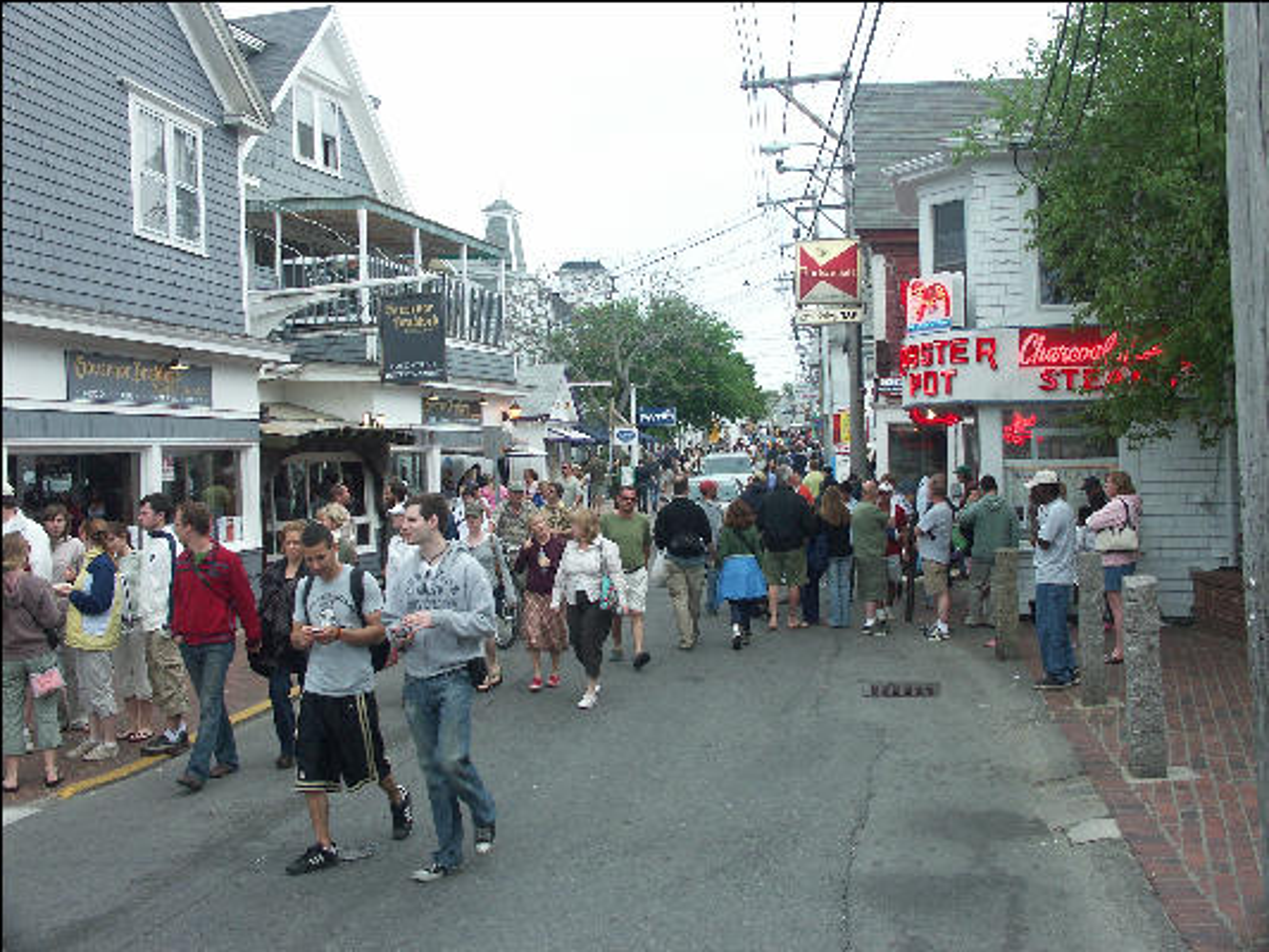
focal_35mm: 37
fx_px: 1357
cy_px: 476
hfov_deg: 50.1
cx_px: 634
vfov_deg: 38.7
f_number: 4.5
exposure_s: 1/125
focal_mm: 9.58
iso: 100
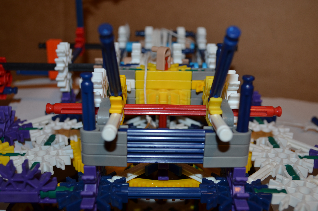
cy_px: 106
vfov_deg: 31.8
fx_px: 370
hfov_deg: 46.5
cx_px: 159
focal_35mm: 42
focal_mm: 28
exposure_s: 1/30
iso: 200
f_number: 5.6
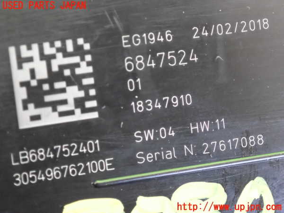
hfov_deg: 19.6
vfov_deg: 14.8
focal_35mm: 100
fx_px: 820
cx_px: 142
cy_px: 106
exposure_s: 1/40
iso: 2500
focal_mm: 18
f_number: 4.9
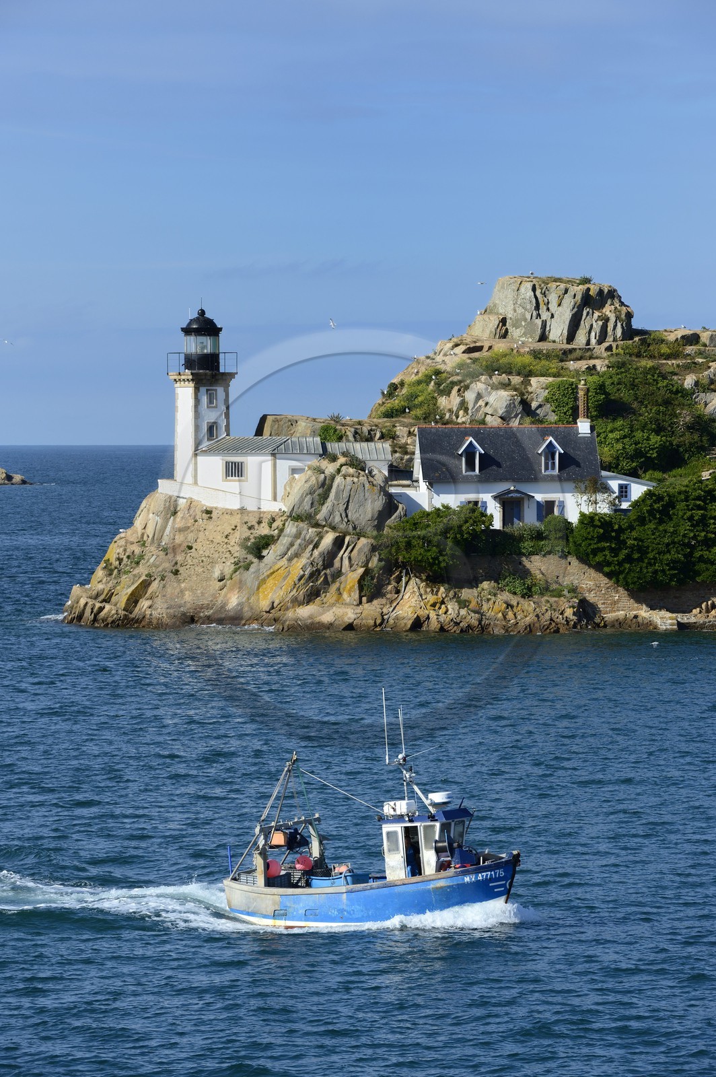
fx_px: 5379
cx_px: 358
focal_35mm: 180
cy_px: 538
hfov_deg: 7.6
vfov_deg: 11.4
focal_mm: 180
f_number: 11
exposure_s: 1/320
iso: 200
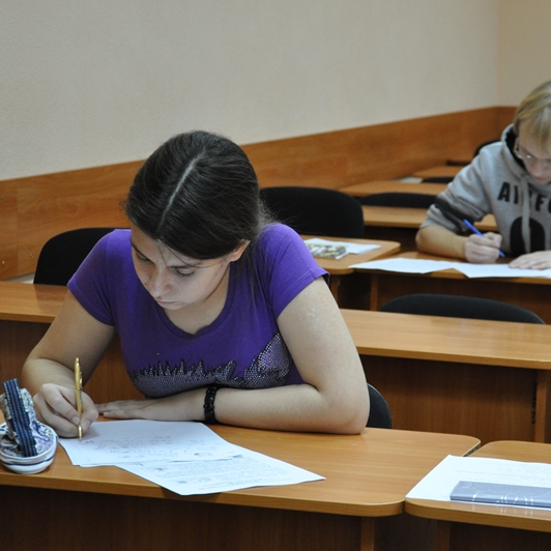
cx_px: 354
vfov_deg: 18.1
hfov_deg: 18.1
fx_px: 1729
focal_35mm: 96
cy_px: 275
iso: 1600
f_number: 5
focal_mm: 50
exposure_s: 1/60
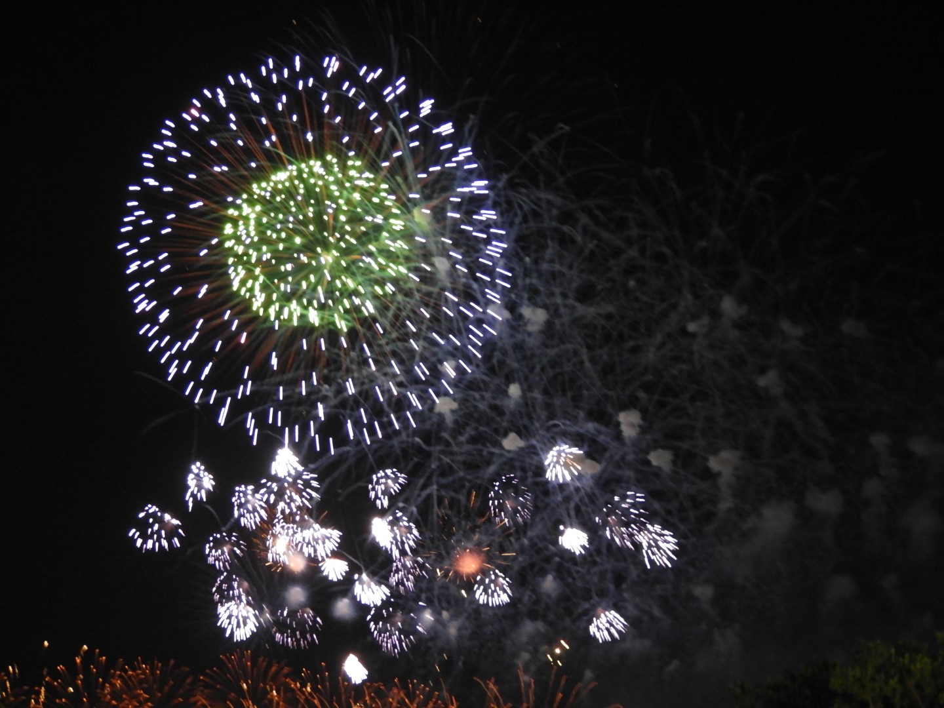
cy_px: 354
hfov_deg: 27.8
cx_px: 472
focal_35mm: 70
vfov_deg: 21.0
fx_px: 1909
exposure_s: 1/5
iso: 800
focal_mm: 12.5
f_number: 4.5
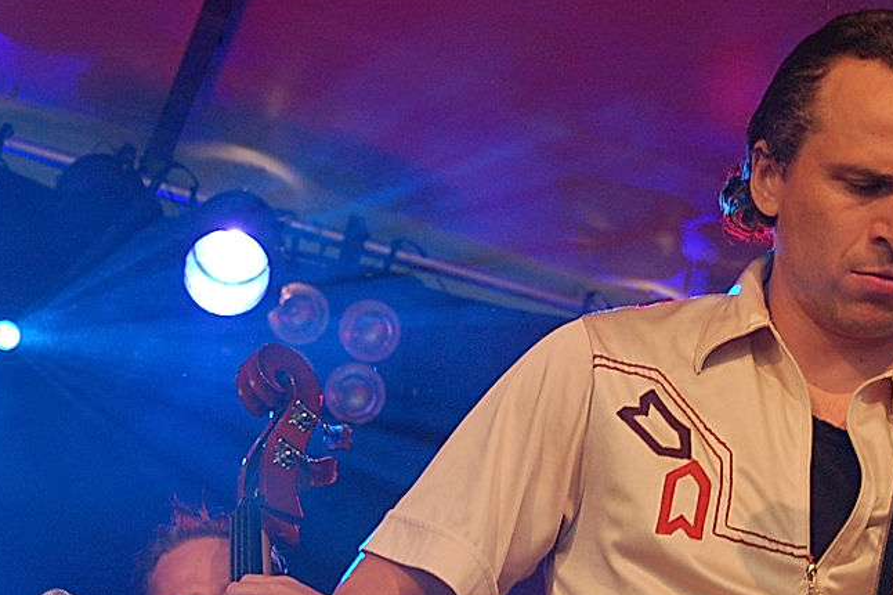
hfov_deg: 17.5
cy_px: 475
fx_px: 2901
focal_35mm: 117
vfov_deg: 11.7
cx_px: 412
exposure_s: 1/40
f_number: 5.3
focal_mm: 42
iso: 800
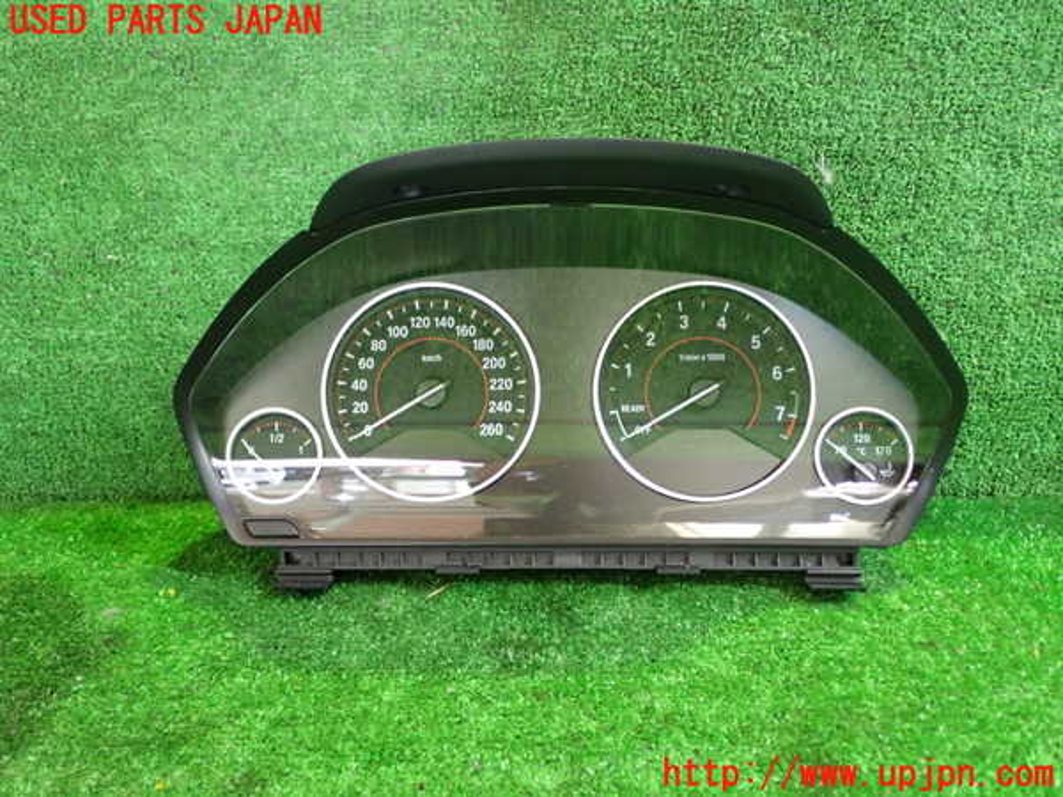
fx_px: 1106
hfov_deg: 51.4
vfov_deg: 39.7
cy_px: 398
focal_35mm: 36
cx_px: 532
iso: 800
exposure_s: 1/30
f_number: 2.5
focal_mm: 6.37
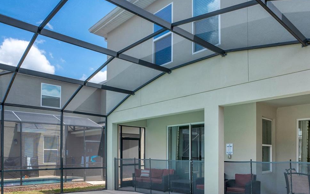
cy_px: 158
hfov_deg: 67.8
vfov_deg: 43.6
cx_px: 184
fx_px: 228
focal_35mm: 27
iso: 100
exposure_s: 1/100
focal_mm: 16
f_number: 8
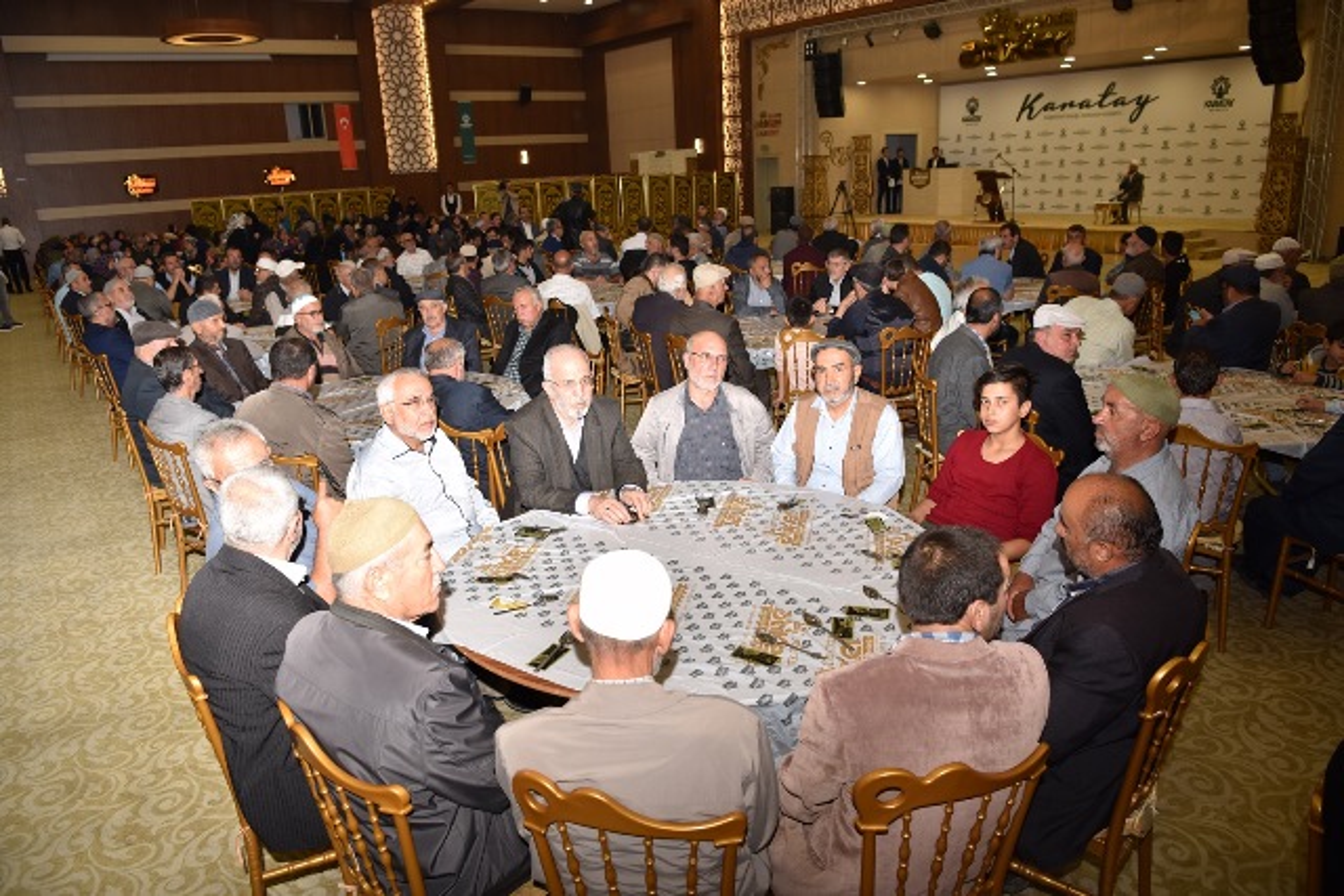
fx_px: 896
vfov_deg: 53.2
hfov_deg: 73.7
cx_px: 672
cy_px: 448
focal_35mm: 24
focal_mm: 24
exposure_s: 1/100
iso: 200
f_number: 4
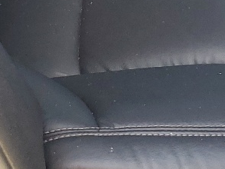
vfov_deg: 9.2
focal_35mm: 142
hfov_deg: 13.8
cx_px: 171
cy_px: -260
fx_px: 923
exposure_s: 1/128
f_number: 1.5
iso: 50
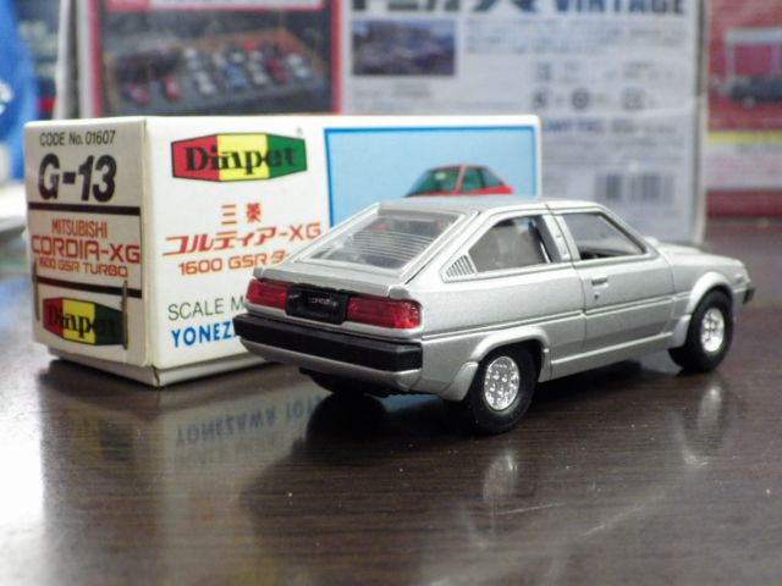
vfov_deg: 29.1
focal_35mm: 50
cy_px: 293
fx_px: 1130
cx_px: 391
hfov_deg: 38.2
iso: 800
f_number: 3.8
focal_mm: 9
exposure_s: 1/25
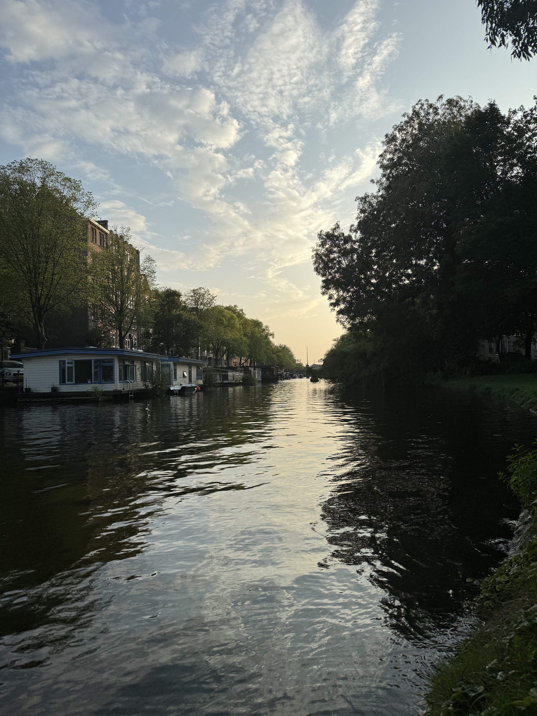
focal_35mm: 24
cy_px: 358
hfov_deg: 56.8
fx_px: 496
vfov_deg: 71.6
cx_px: 268
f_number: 1.78
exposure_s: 1/3802
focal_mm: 6.86
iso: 80
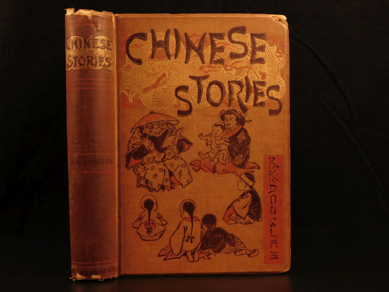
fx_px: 450
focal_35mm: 40
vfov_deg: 36.0
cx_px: 194
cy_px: 146
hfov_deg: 46.8
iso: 125
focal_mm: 7.1
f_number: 3.6
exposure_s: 1/30
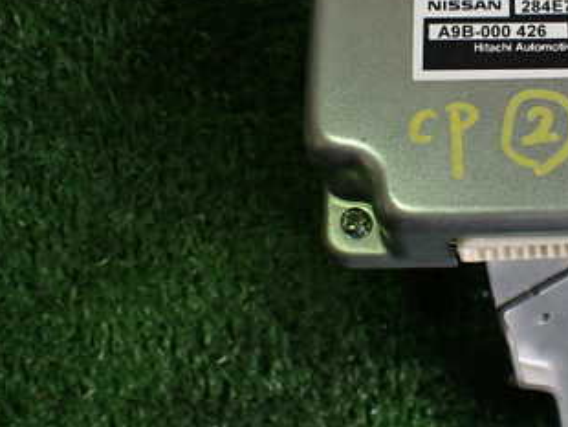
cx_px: 526
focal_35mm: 58
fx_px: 952
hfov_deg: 31.4
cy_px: 108
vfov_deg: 25.0
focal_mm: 5.4
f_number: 2.3
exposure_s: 1/125
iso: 250
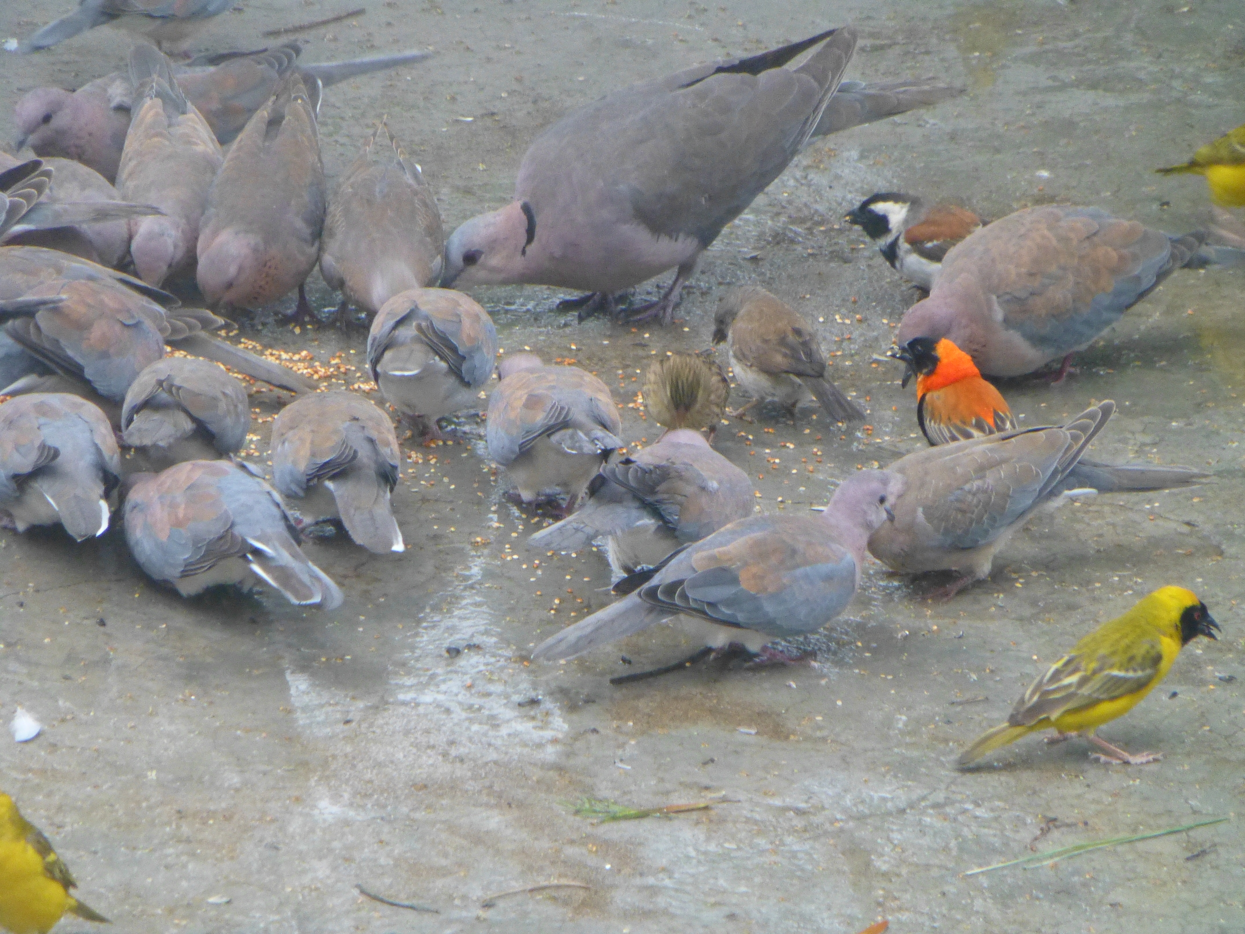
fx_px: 16401
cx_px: 622
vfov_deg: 3.3
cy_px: 467
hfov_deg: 4.3
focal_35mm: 456
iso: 800
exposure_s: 1/80
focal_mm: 81.7
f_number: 6.3
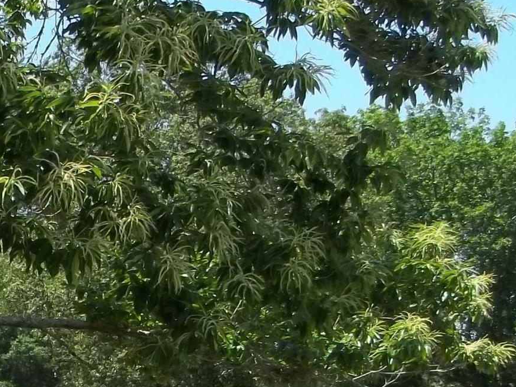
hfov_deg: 16.2
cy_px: 443
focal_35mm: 114
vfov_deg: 12.7
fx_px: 1699
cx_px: -194
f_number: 3.3
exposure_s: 1/400
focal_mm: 5.9
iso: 64
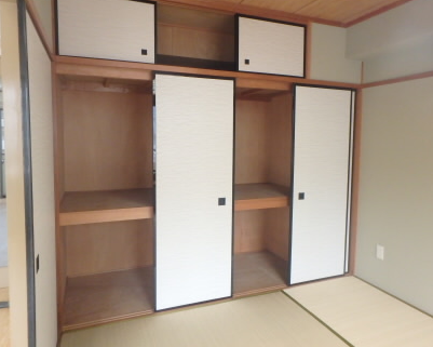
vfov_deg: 60.9
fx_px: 295
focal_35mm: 23
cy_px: 166
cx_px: 216
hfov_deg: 72.6
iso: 800
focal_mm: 3.7
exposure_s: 1/80
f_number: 3.5
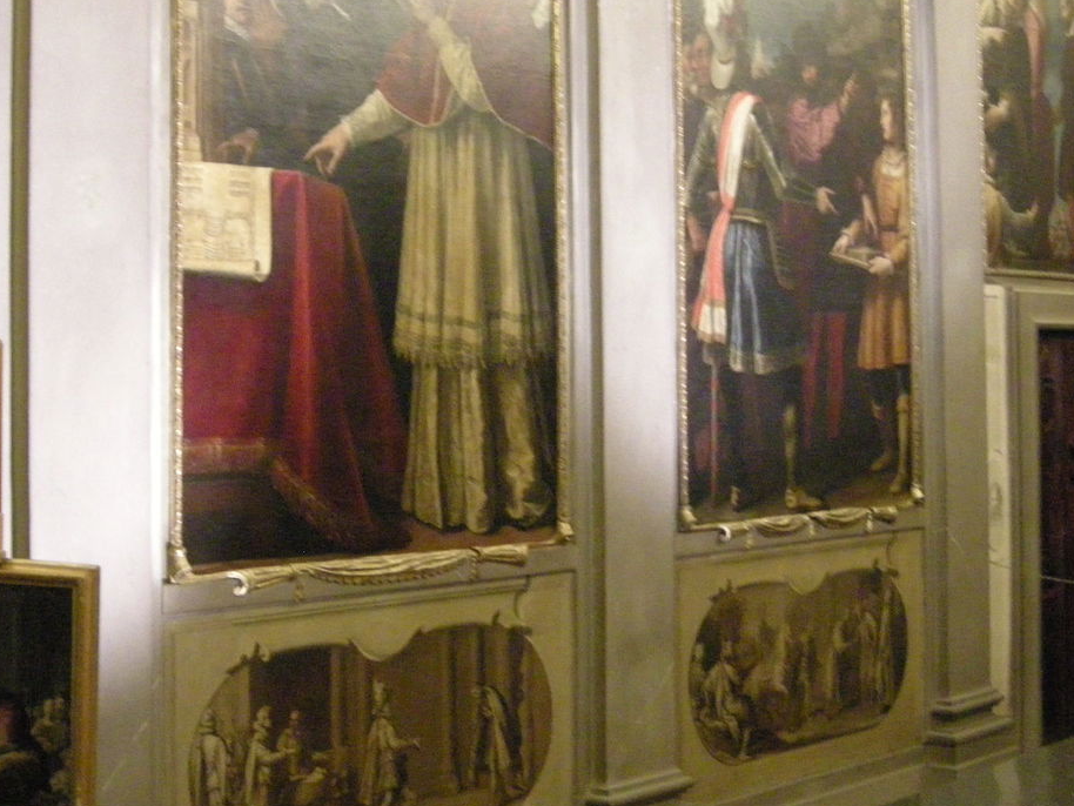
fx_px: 1955
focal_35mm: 63
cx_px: 532
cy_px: 305
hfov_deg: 30.7
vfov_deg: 23.2
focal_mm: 7.5
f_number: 2.7
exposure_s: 1/6.5
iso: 800
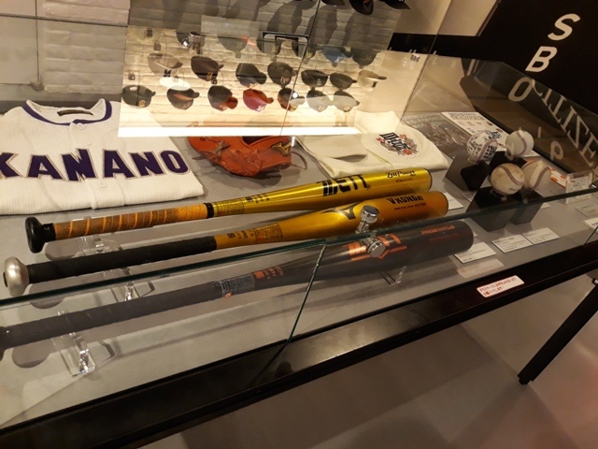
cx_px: 299
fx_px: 466
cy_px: 224
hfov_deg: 65.3
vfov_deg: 51.4
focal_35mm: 27
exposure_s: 1/24
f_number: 1.7
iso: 400
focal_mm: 3.71
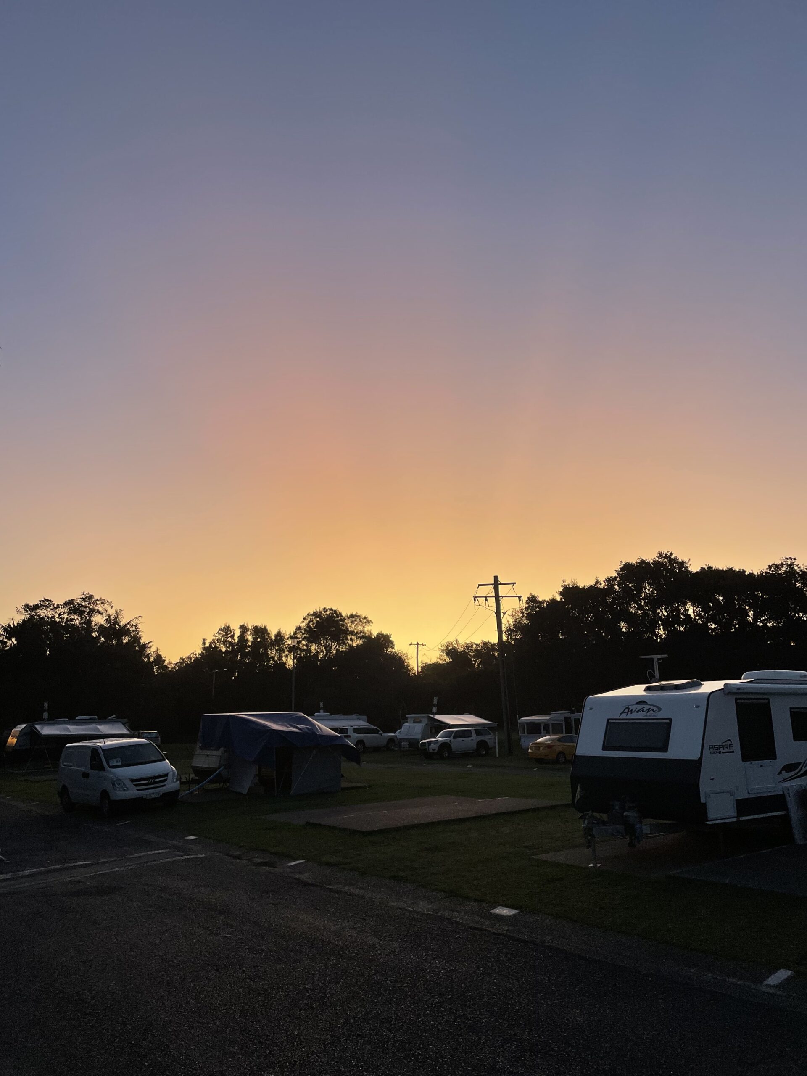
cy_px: 538
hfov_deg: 53.1
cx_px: 404
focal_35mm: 26
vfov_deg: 67.3
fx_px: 808
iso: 100
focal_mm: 4.2
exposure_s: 1/121
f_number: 1.6
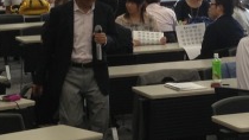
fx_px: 1155
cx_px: 258
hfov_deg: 12.1
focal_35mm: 175
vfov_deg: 6.9
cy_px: -5
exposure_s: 1/40
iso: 50
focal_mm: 4.13
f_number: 2.4
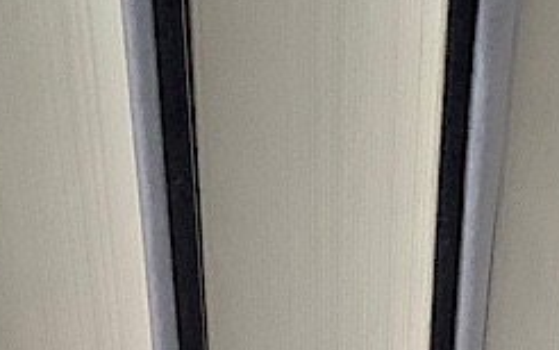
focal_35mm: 134
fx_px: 2042
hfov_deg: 15.5
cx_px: 136
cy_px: -514
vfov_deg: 8.8
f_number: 2.4
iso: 64
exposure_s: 1/100
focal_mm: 3.3
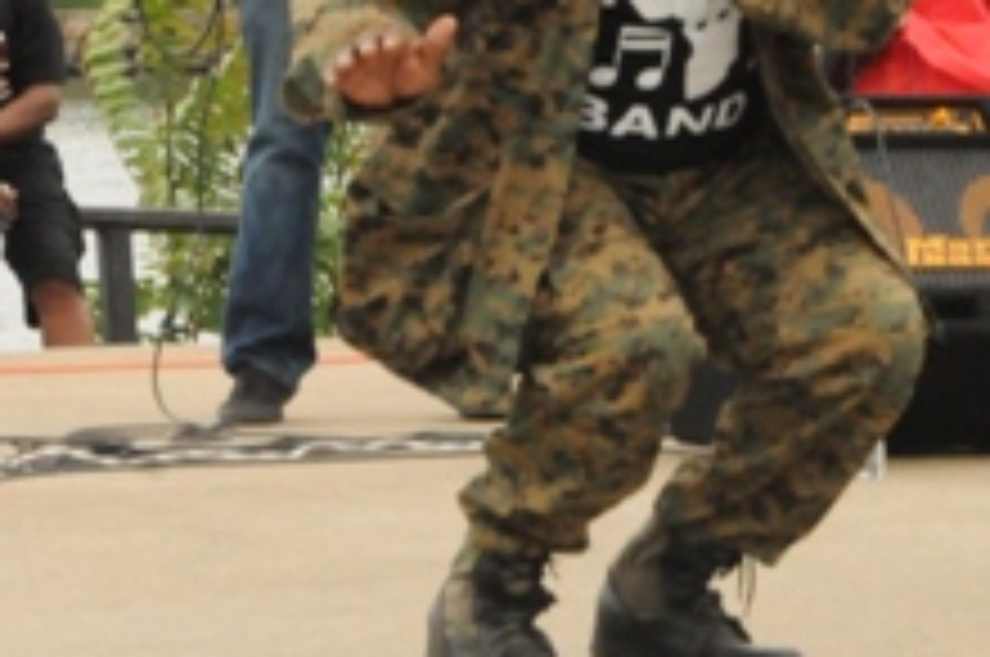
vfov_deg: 5.1
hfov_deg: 7.7
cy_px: -52
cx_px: 1107
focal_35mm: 266
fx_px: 7314
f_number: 11
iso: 3200
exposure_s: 1/250
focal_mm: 65
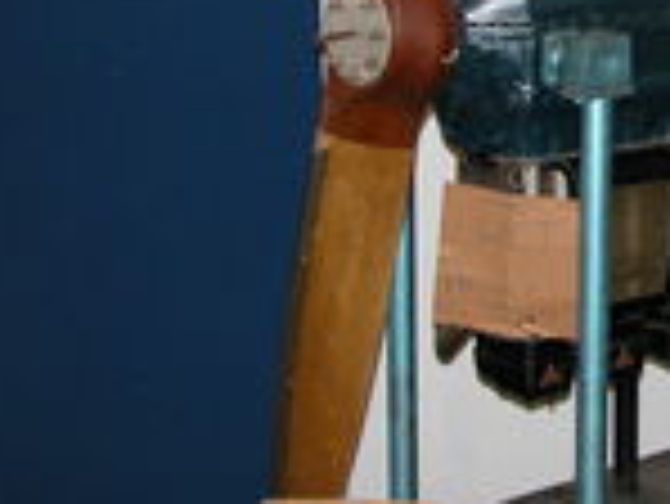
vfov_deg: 15.5
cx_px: 652
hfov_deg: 20.3
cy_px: 32
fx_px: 1821
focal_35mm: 94
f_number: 2.8
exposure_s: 1/60
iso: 100
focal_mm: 8.9
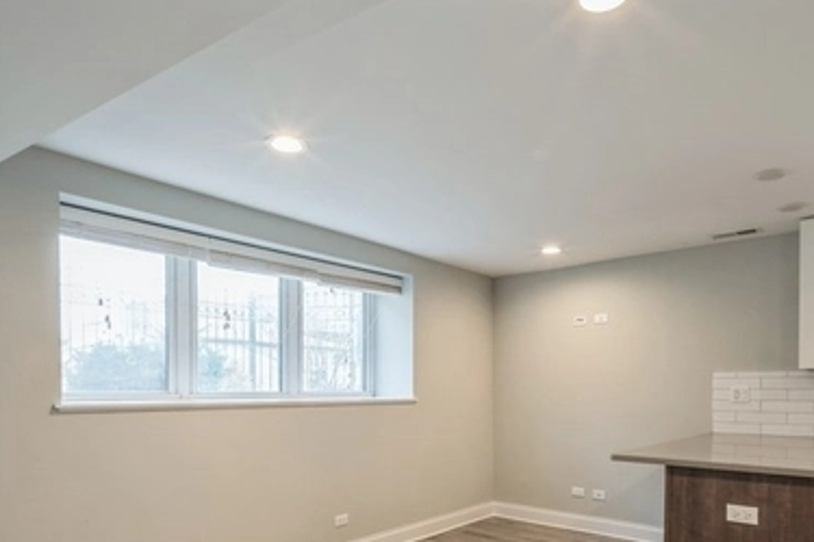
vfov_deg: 50.5
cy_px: 418
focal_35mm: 24
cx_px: 445
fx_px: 543
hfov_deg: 73.6
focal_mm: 15
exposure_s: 1
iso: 100
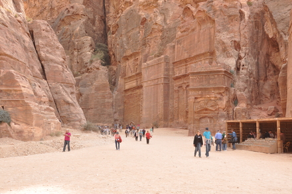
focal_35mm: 40
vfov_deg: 32.9
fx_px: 328
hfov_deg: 48.0
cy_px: 97
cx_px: 146
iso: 200
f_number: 7.1
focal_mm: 27
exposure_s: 1/200
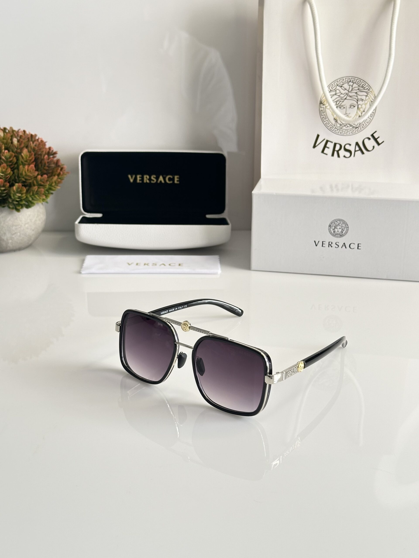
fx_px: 775
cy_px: 279
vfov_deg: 39.7
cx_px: 210
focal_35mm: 48
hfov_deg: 30.3
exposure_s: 1/72
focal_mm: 6.86
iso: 80
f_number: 1.78
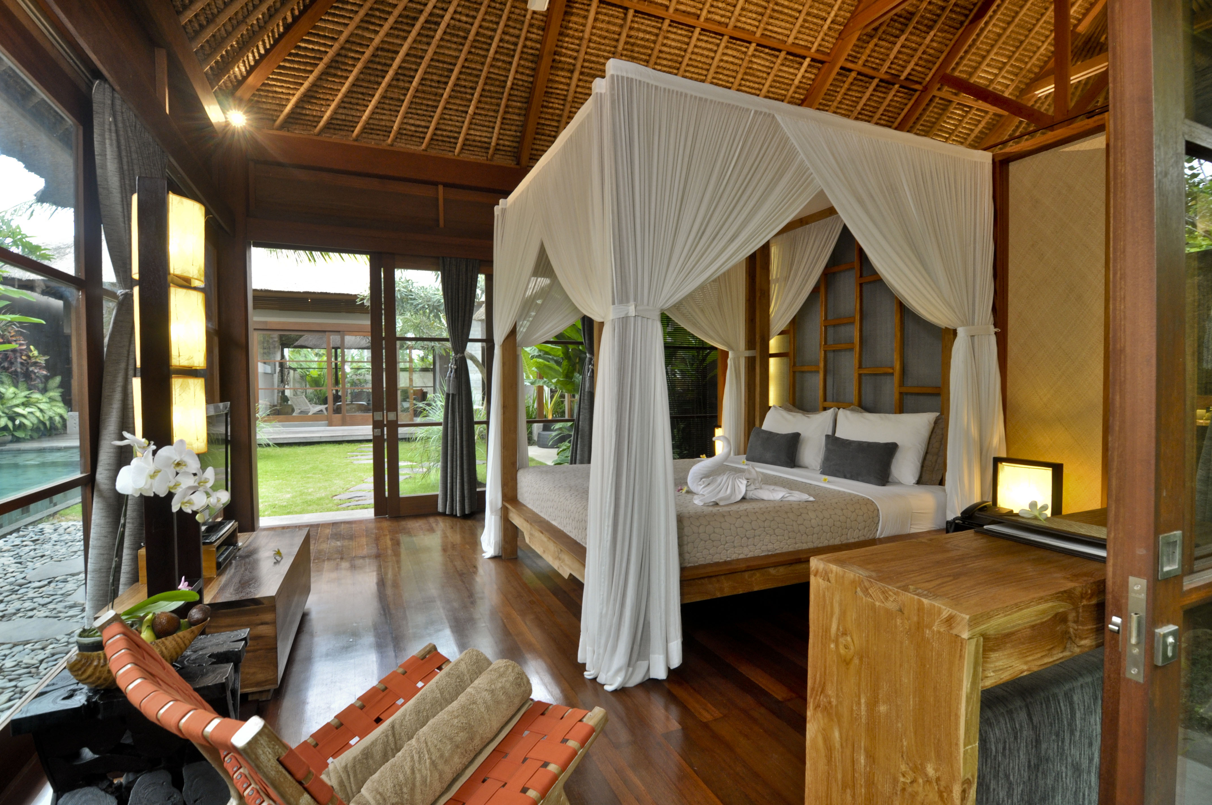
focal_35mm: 16
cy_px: 402
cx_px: 606
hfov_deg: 95.0
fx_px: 555
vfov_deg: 71.9
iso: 320
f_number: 7.1
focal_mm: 11
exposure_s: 1/3
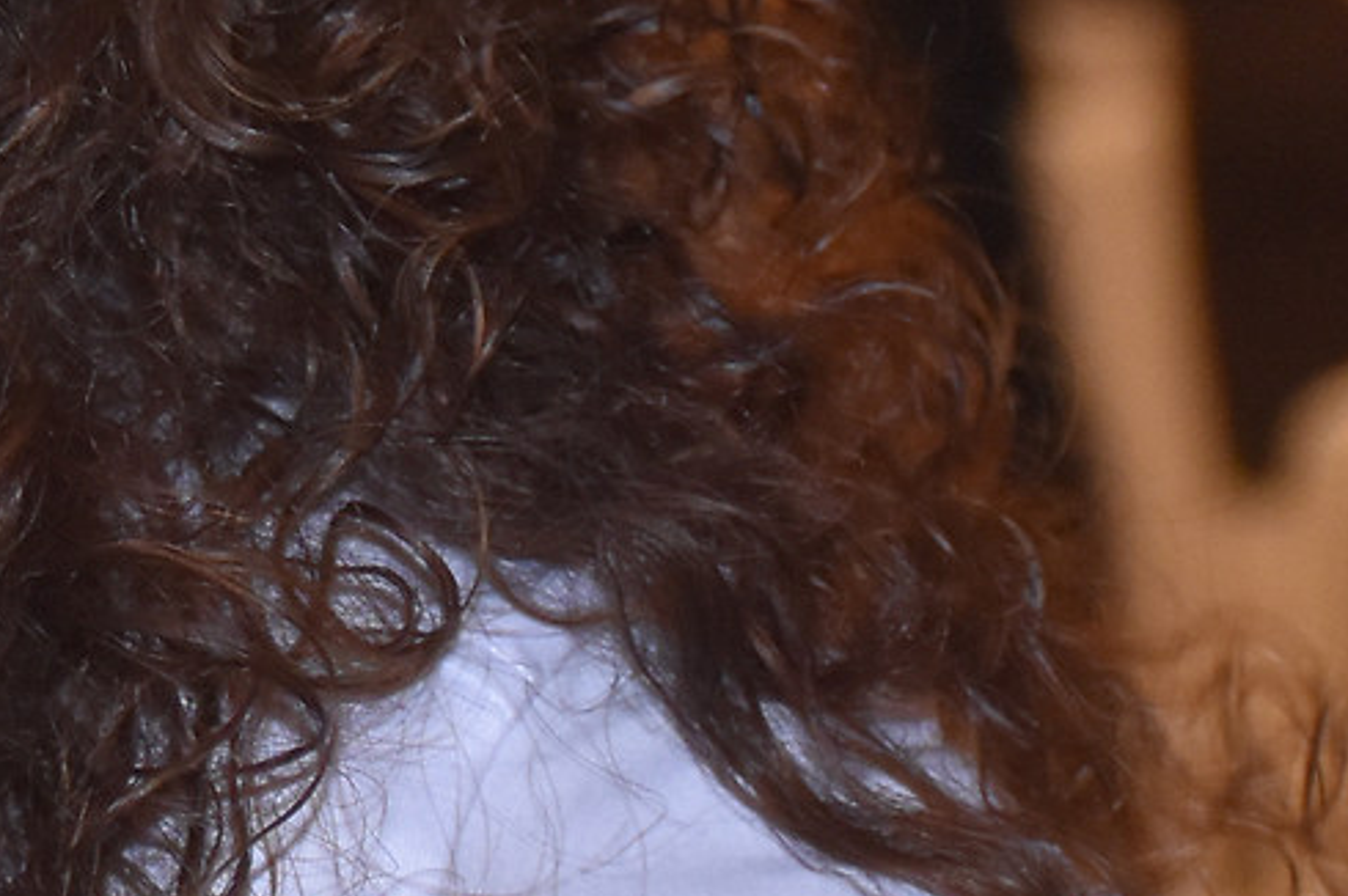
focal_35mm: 353
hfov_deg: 5.8
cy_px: -602
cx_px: -850
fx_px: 13209
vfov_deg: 3.9
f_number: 4.5
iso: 1800
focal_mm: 48
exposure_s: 1/60
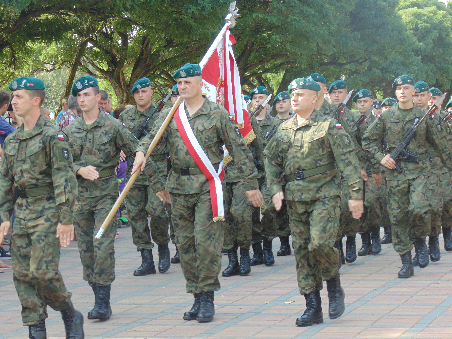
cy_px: 170
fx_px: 1554
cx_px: 226
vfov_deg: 12.5
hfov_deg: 16.6
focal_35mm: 119
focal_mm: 21.3
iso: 160
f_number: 4.8
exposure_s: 1/160
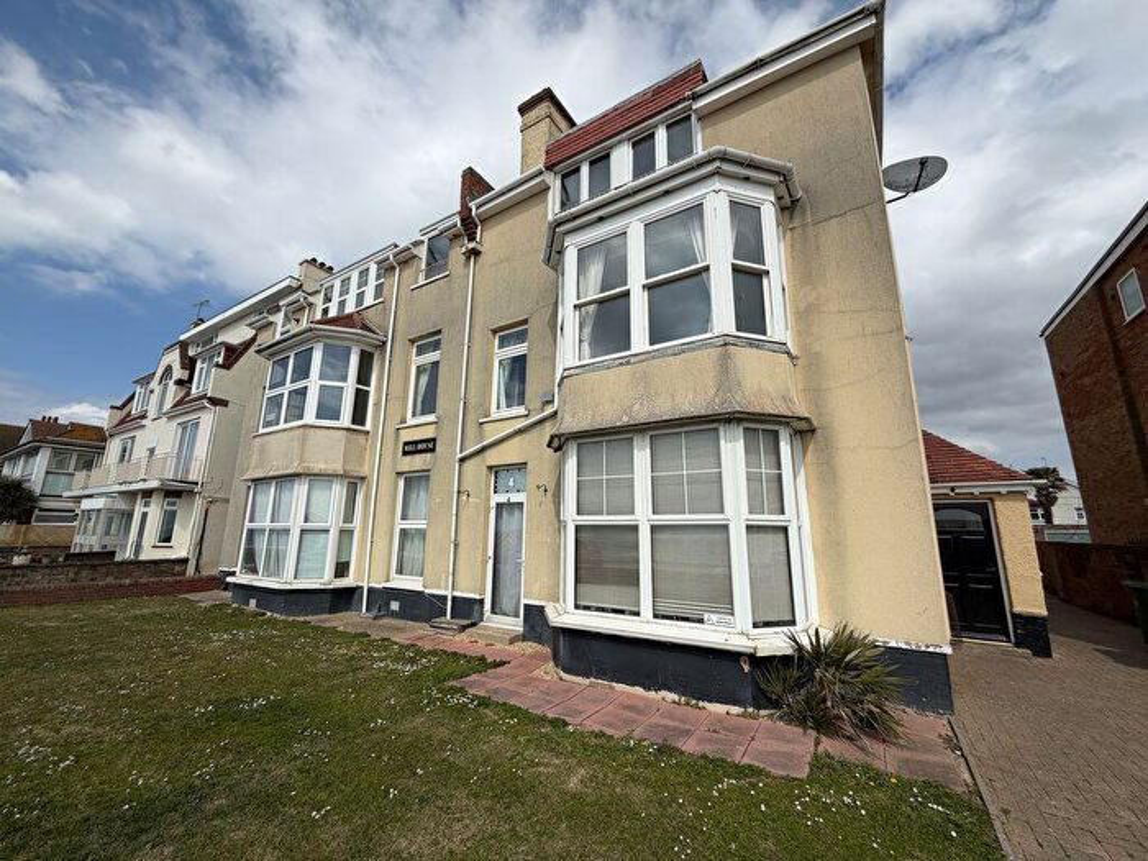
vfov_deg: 85.7
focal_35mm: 14
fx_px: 464
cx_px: 574
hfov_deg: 102.1
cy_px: 430
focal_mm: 2.22
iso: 20
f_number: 2.2
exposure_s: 1/1431
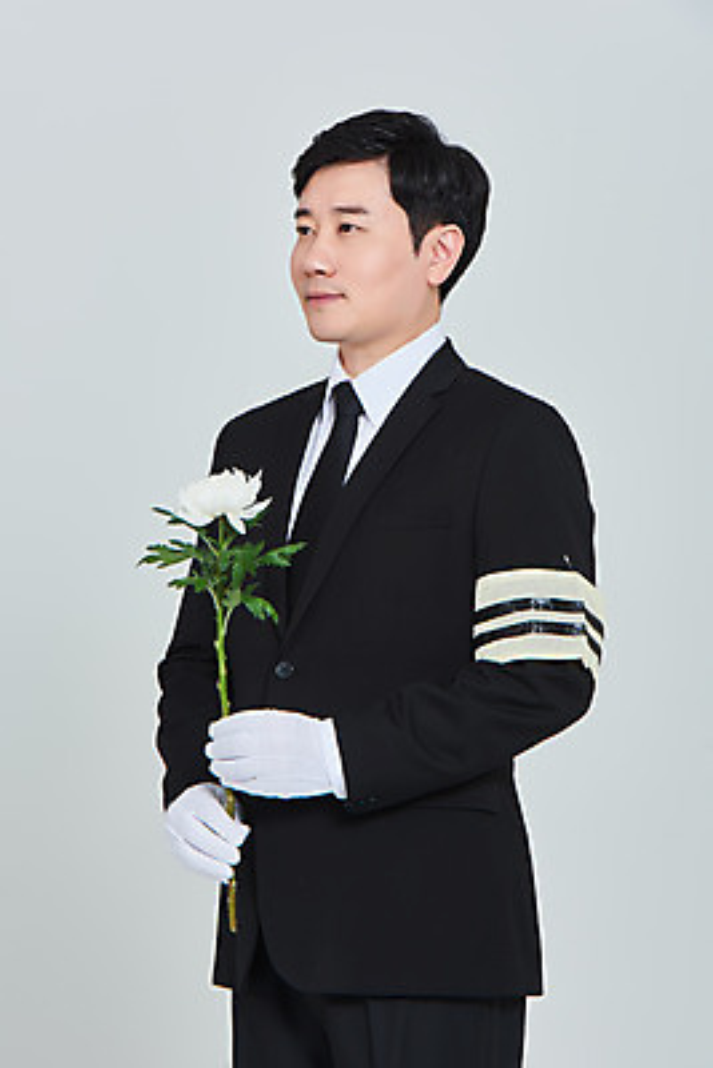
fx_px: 4155
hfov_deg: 9.8
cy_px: 534
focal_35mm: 140
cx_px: 356
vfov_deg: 14.6
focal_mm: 140
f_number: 13
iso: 100
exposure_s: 1/125
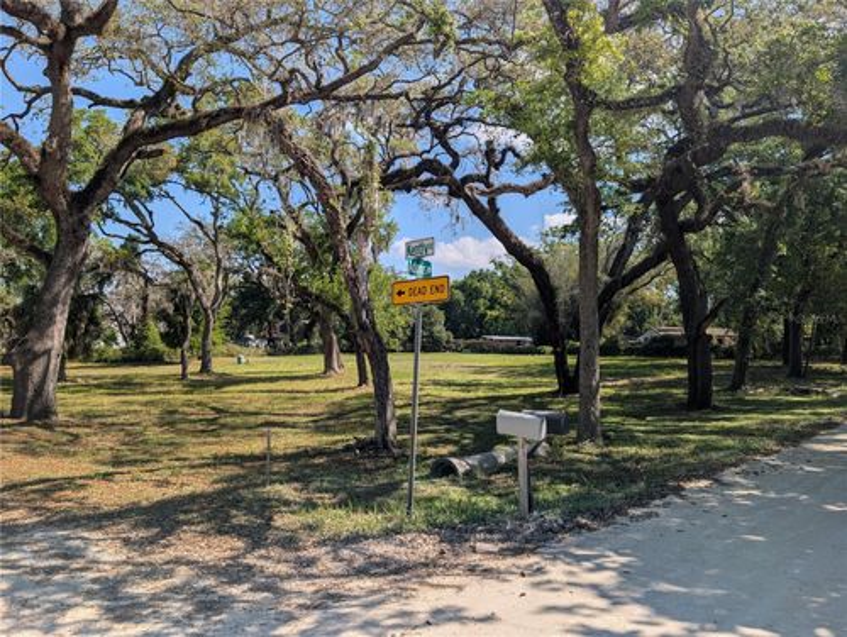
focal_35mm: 24
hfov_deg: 71.5
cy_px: 318
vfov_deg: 56.9
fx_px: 588
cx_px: 424
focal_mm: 6.9
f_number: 1.68
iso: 19
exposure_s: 1/1052
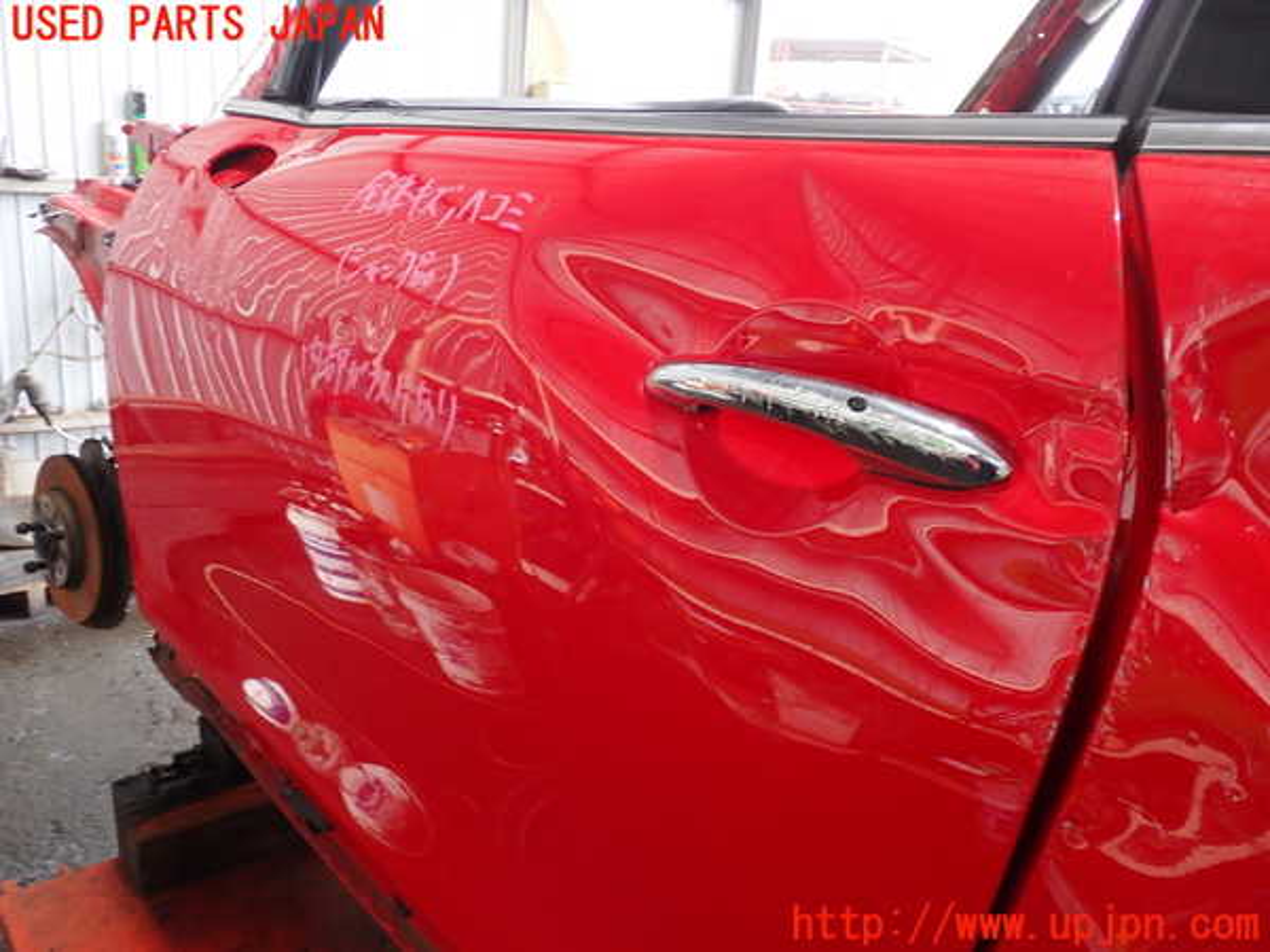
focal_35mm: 30
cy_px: 476
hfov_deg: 60.0
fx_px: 1101
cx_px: 635
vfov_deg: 46.8
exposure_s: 1/40
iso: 200
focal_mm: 5.4
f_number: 2.3
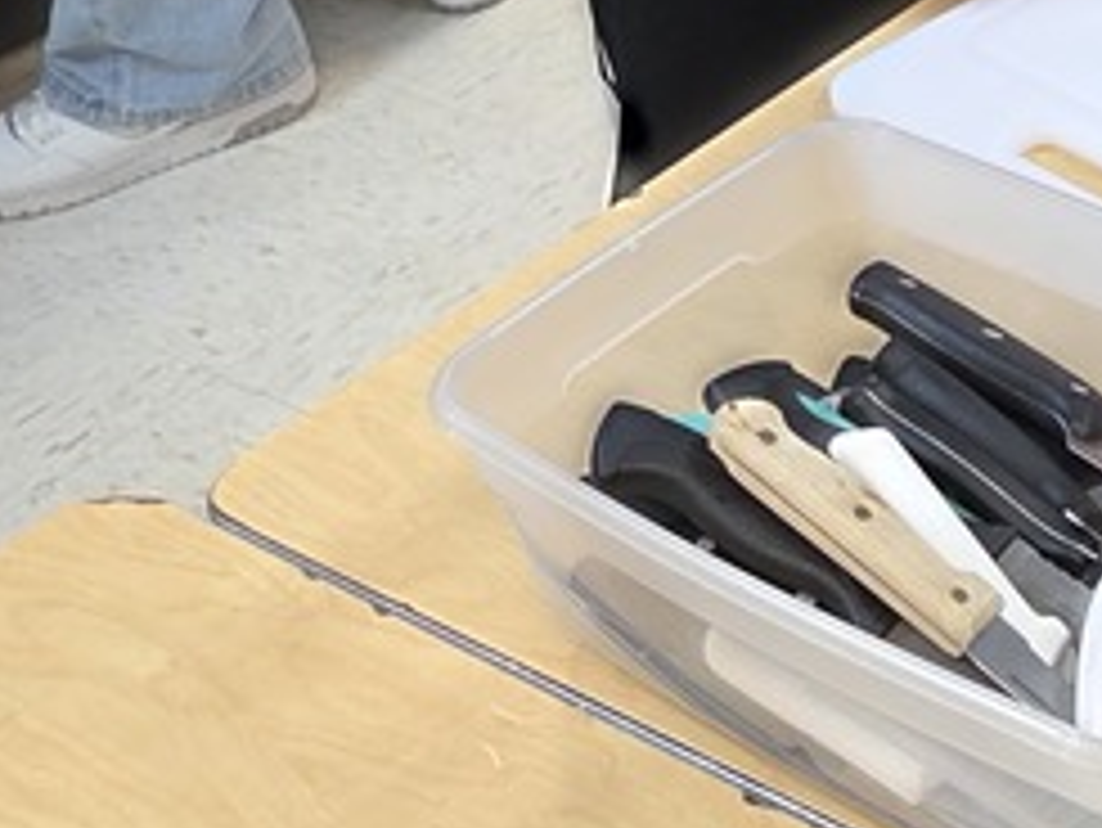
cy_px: -504
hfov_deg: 16.8
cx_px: 2002
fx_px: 3058
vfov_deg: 14.2
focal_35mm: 96
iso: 100
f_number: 1.8
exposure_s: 1/62
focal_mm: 5.4
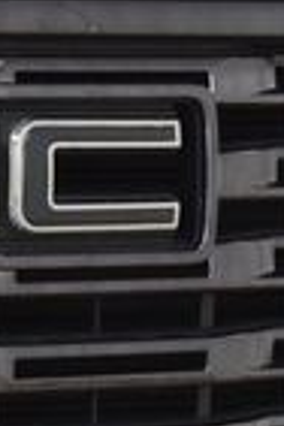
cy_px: 295
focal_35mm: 340
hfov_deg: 4.0
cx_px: -160
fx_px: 4023
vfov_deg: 6.1
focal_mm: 50
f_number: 6.3
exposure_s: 1/15
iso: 640
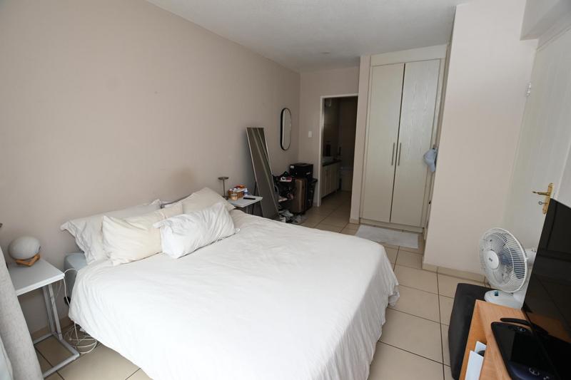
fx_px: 238
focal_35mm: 15
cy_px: 190
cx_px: 286
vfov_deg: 77.3
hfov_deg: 100.4
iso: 200
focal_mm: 10
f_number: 4.5
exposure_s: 1/80
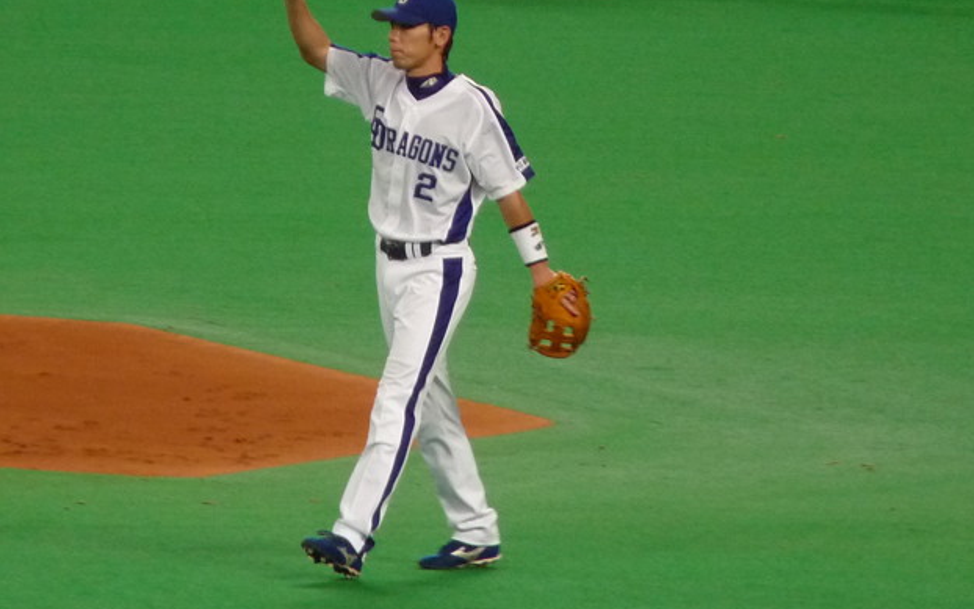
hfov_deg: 2.3
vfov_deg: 1.4
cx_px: 487
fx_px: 24452
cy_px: 285
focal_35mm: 921
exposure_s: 1/100
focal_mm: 86.4
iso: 400
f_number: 4.4
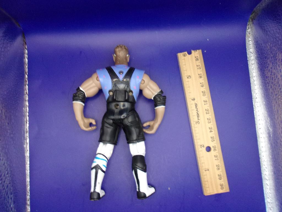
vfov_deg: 51.4
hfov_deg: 65.3
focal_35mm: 27
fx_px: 220
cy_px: 106
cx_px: 141
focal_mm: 4.9
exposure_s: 1/23
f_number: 3
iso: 400
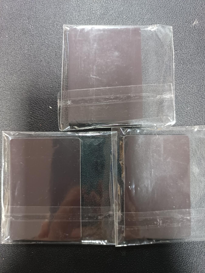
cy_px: 136
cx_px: 102
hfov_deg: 56.8
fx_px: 190
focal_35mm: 24
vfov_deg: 71.6
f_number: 1.7
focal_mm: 5.31
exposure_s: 1/25
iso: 1859
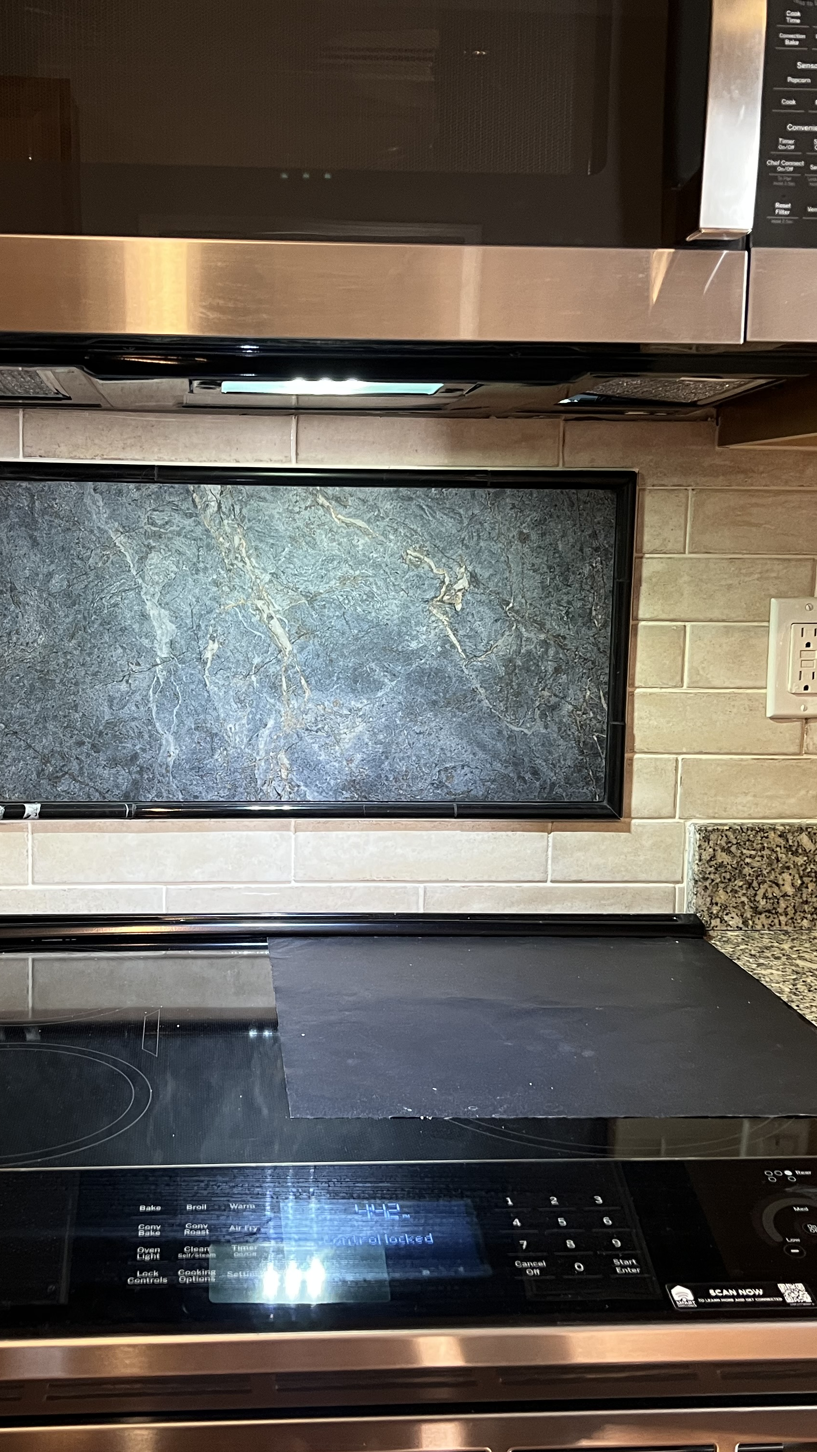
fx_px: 1463
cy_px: 730
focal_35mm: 38
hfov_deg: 31.0
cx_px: 289
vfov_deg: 52.8
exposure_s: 1/60
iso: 200
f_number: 1.5
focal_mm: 5.7
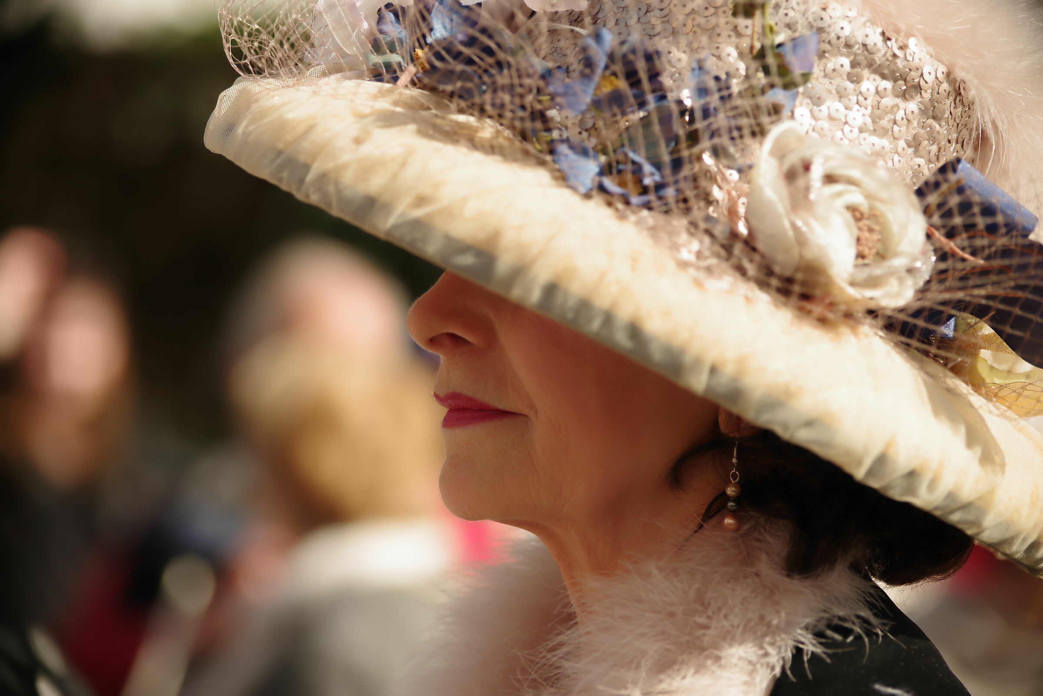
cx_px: 522
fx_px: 6376
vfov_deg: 6.3
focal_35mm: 220
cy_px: 348
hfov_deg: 9.4
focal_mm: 220
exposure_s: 1/500
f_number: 4.5
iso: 200
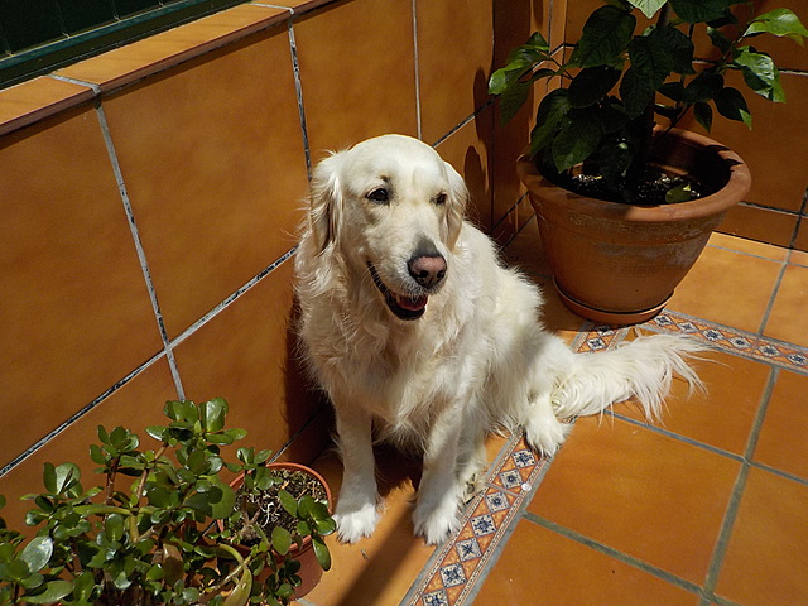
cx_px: 404
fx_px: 700
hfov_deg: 60.0
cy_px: 303
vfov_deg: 46.8
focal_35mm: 30
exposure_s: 1/800
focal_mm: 4.1
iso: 125
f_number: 6.6
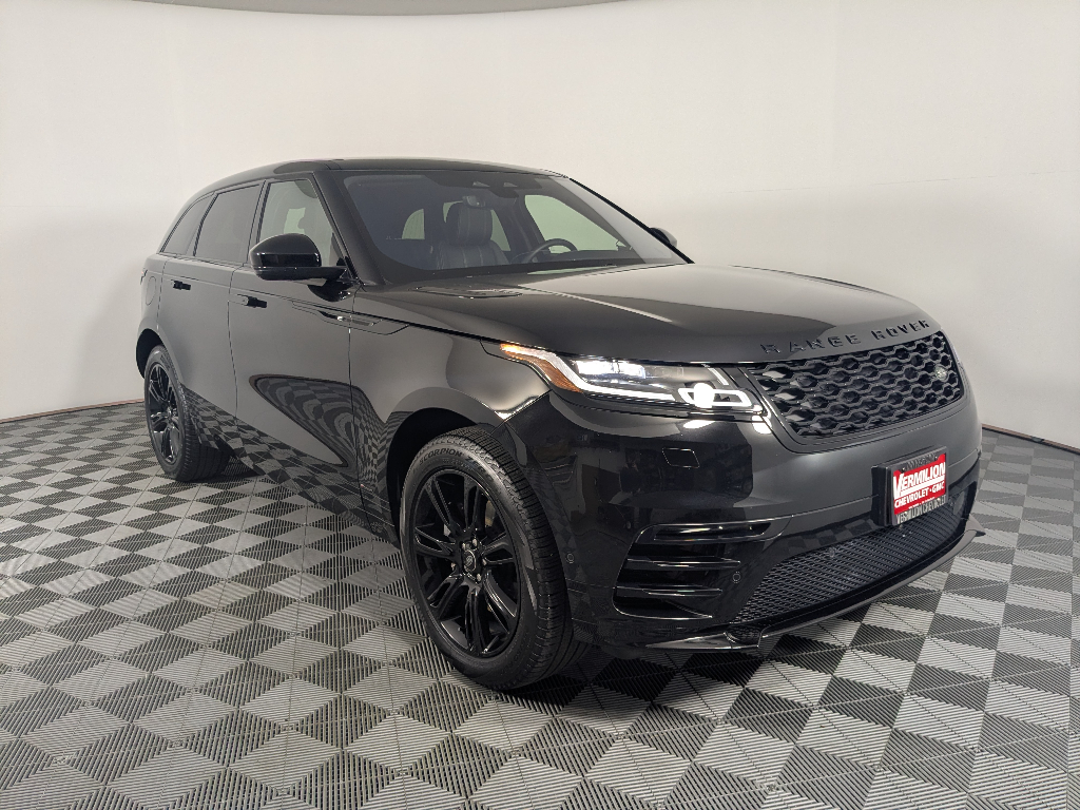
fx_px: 842
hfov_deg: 65.3
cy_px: 405
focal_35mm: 27
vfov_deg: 51.4
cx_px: 540
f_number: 1.73
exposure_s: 1/200
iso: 69
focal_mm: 4.38
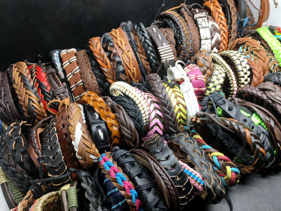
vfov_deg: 42.9
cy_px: 106
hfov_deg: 55.2
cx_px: 159
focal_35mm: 33
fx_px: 268
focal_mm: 4.15
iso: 32
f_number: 2.2
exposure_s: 1/100
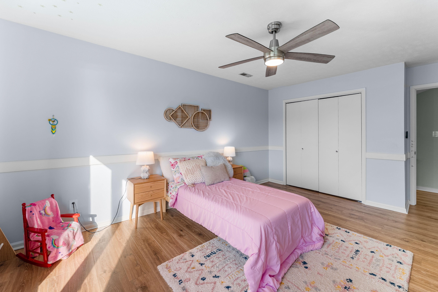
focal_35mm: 14
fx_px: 170
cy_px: 146
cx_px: 219
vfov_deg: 81.3
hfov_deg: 104.2
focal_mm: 14
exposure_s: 1/4
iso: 100
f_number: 9
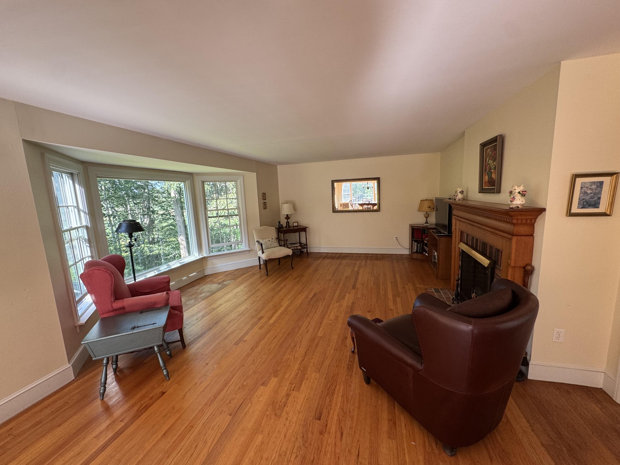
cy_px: 232
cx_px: 310
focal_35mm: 14
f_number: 2.2
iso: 100
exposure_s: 1/99
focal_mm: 2.22
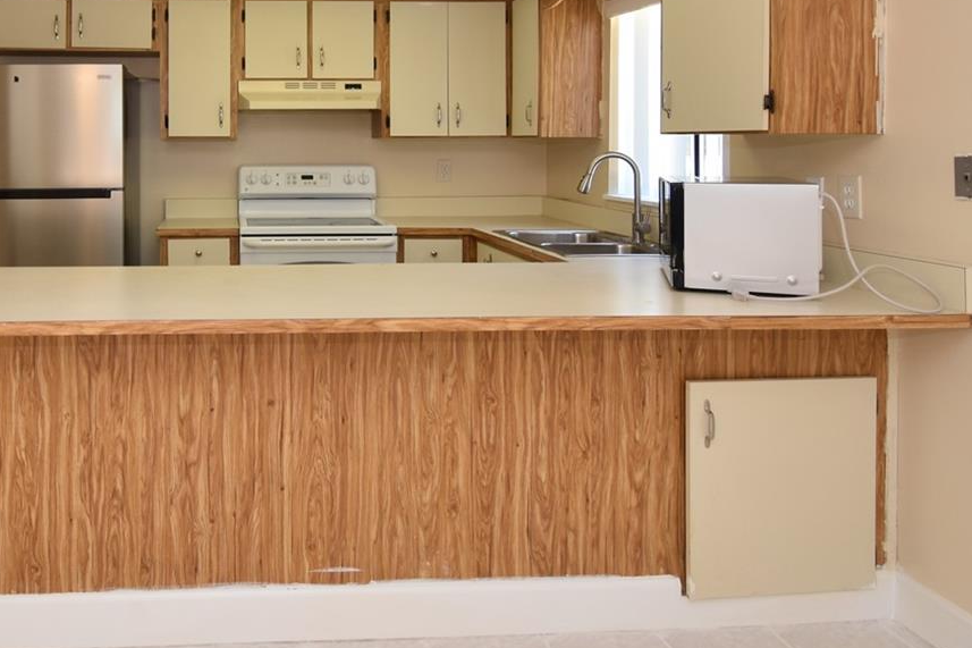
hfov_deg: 62.0
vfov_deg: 44.2
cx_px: 251
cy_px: 134
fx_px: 756
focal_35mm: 28
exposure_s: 1/60
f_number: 4
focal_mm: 10
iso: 250
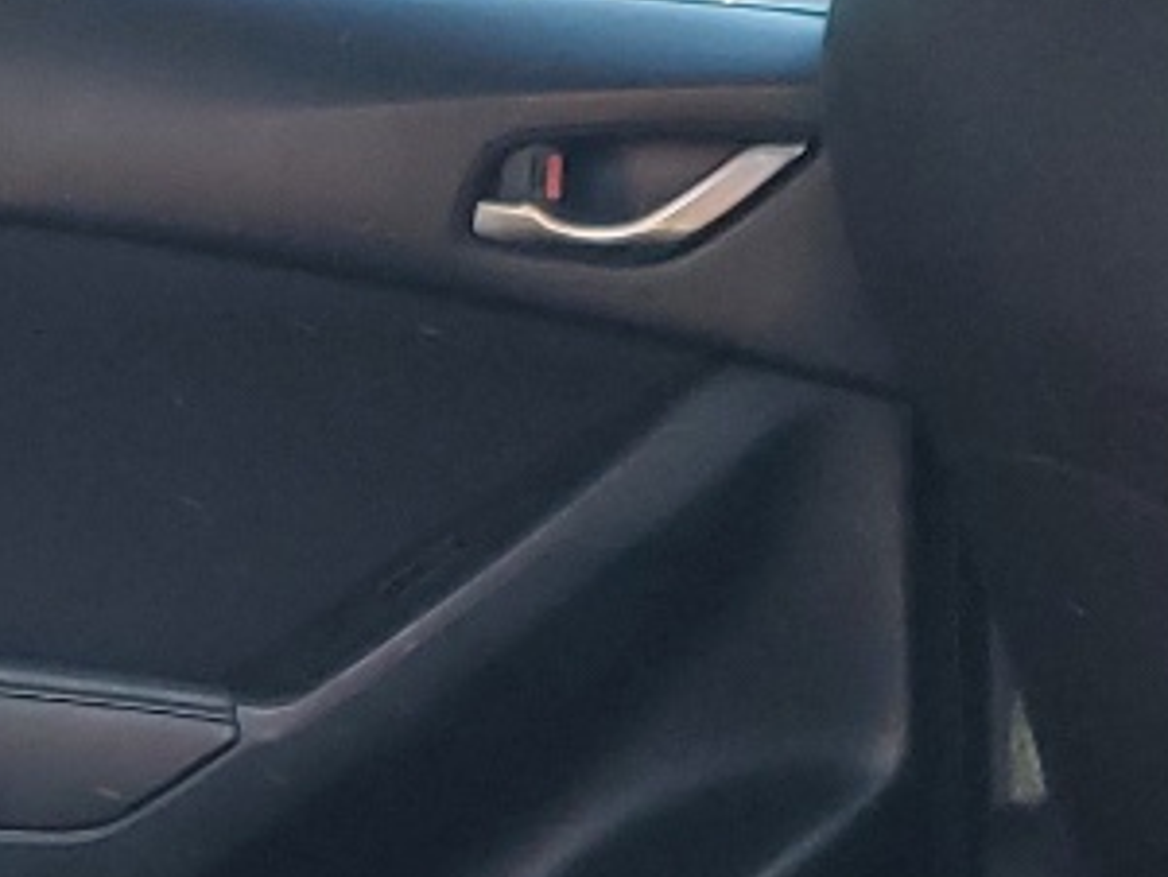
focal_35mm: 138
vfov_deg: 10.3
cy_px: 1432
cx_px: 109
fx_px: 4658
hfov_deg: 14.1
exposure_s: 1/120
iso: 63
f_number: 1.5
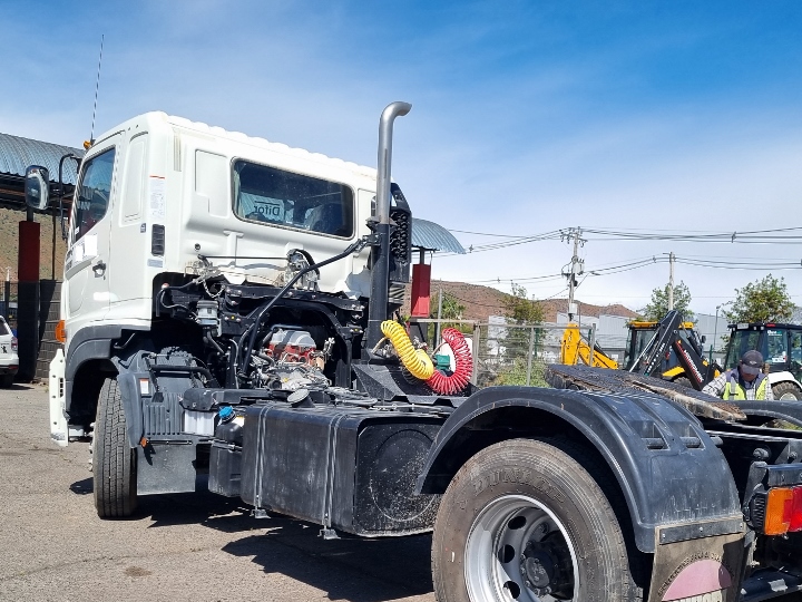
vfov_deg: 38.0
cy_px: 427
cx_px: 463
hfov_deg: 49.9
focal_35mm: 37
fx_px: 857
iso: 50
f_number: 1.8
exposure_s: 1/3128
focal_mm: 5.4
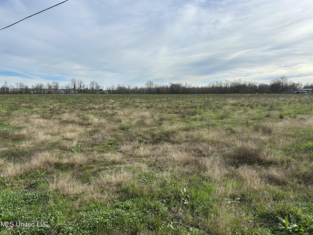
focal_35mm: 26
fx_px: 235
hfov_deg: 67.3
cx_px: 156
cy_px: 118
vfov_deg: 53.1
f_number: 1.5
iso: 50
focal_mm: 5.7
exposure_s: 1/4274
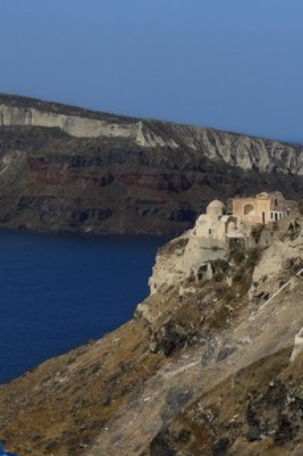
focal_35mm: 135
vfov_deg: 14.2
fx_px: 1706
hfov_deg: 9.9
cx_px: 419
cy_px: 691
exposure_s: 1/250
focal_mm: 29
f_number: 14
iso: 100
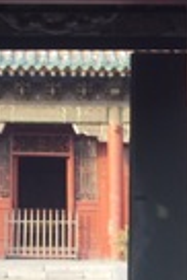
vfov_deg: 15.6
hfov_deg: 10.5
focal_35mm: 131
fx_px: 1018
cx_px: 49
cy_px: 117
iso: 100
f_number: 3.5
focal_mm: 6.6
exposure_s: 1/90
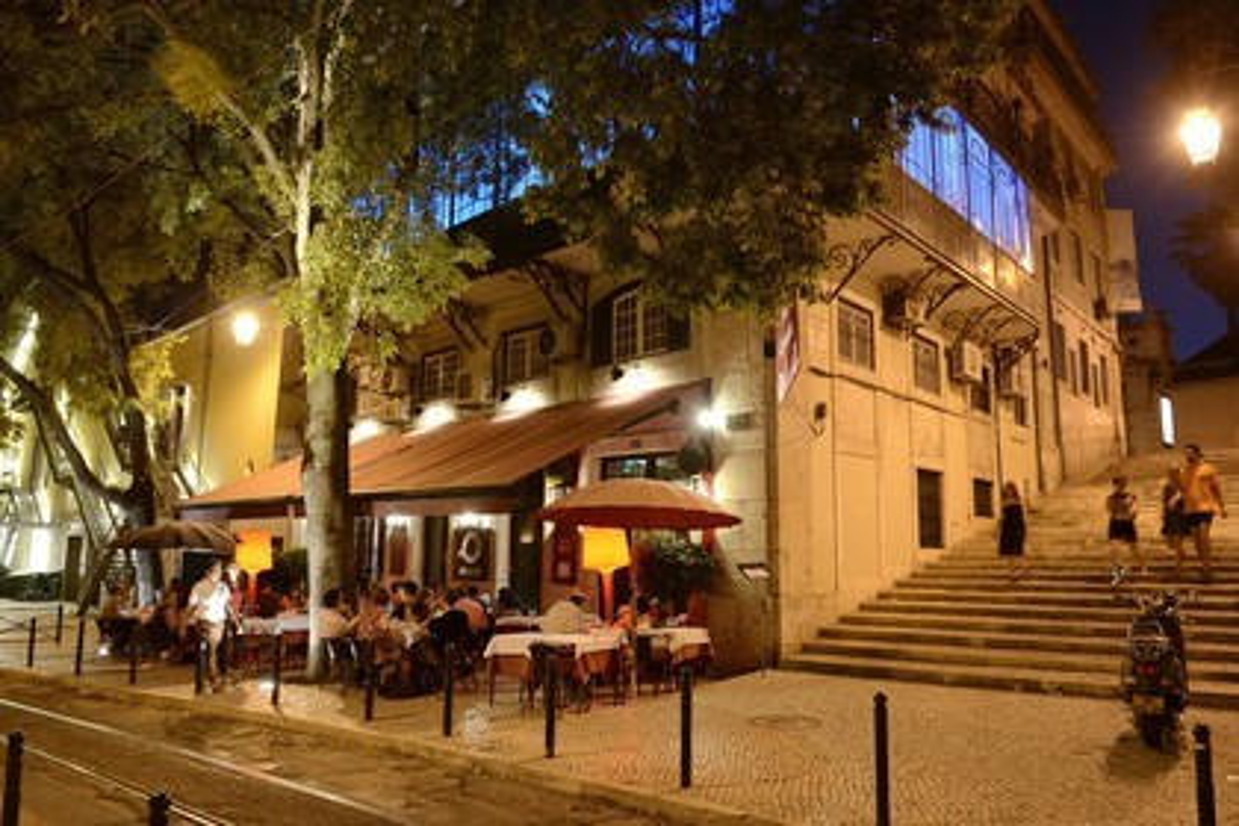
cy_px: 413
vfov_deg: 53.1
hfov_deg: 73.7
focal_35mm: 24
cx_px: 620
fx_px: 826
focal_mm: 24
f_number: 4.5
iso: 1600
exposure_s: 1/13
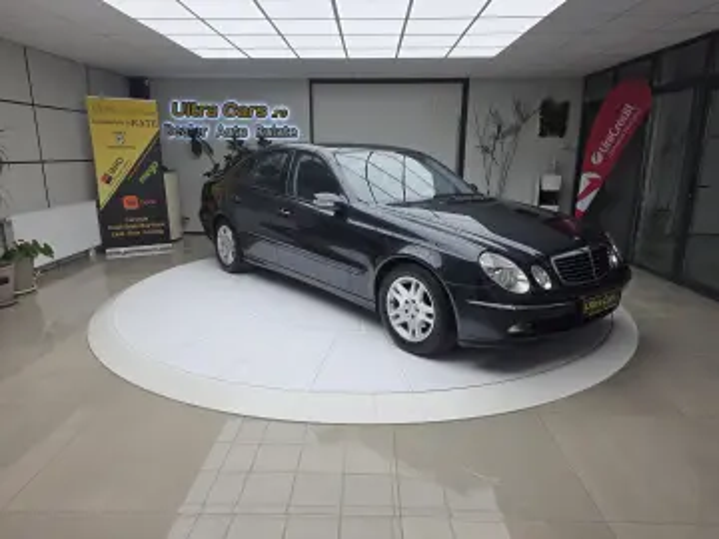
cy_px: 270
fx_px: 478
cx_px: 360
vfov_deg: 58.9
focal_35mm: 23
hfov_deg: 73.9
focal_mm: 6.25
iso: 12
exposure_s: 1/116
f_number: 1.7
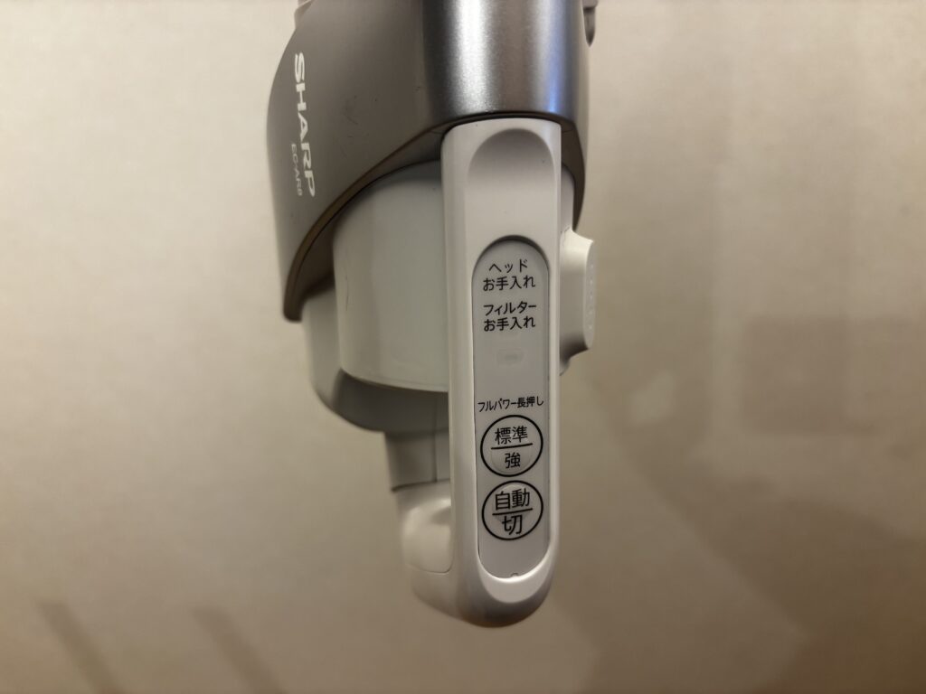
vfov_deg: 53.1
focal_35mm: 26
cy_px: 347
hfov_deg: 67.3
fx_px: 696
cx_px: 463
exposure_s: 1/60
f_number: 1.6
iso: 160
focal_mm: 5.96
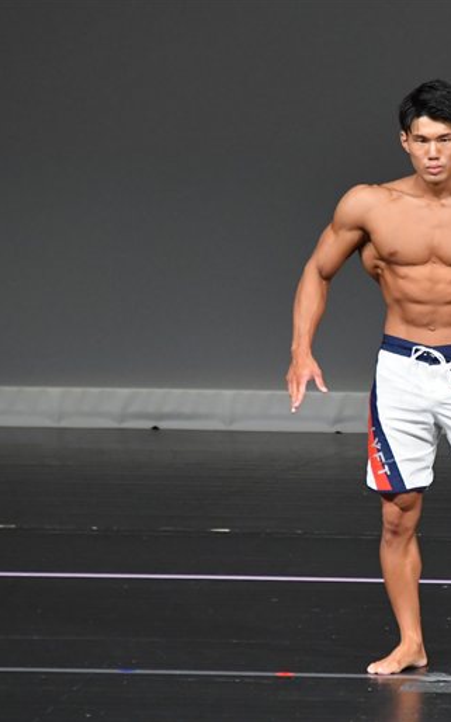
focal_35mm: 530
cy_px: 361
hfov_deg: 2.5
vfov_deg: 4.0
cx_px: 519
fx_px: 10429
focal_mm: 230
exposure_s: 1/400
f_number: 5.6
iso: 4000
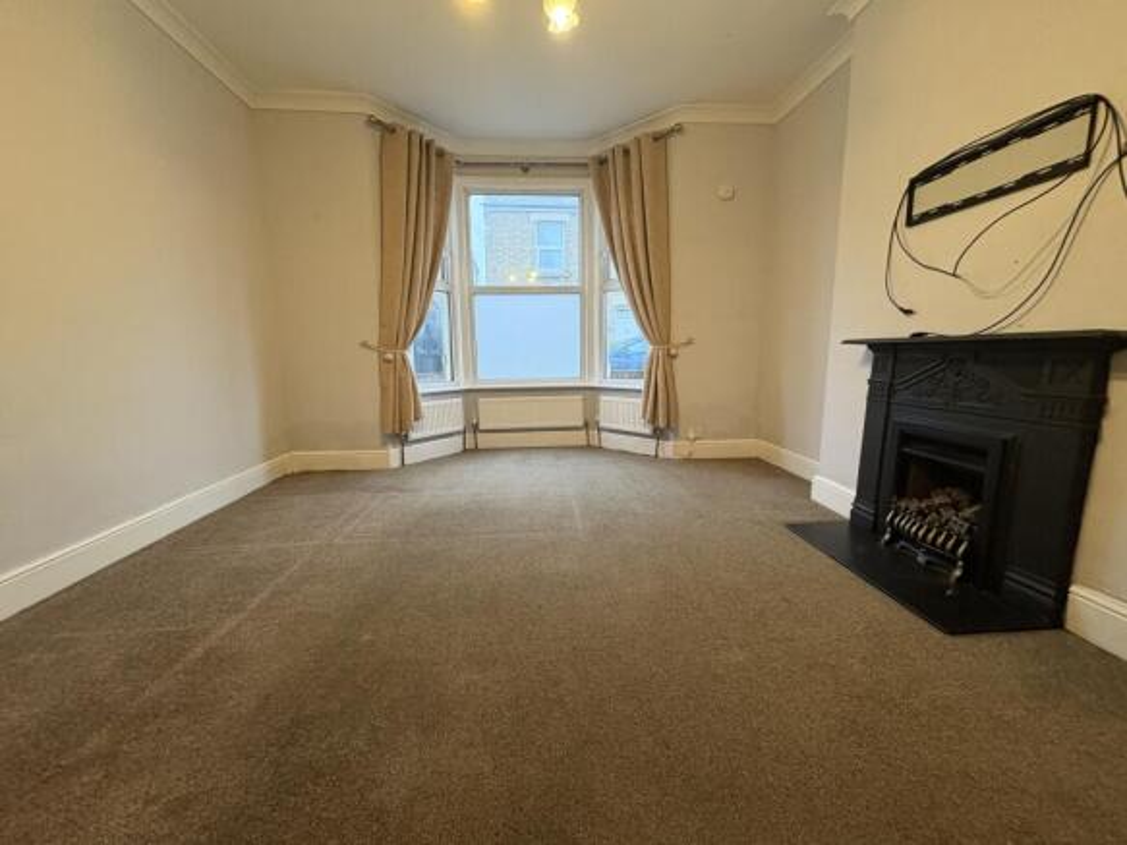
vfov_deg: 85.7
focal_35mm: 14
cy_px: 422
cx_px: 564
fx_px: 456
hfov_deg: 102.1
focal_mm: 2.22
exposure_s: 1/50
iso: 200
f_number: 2.2
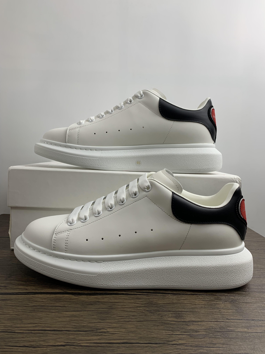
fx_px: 265
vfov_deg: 67.3
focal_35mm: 26
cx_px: 132
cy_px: 177
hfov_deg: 53.1
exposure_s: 1/122
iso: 32
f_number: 1.8
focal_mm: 4.25
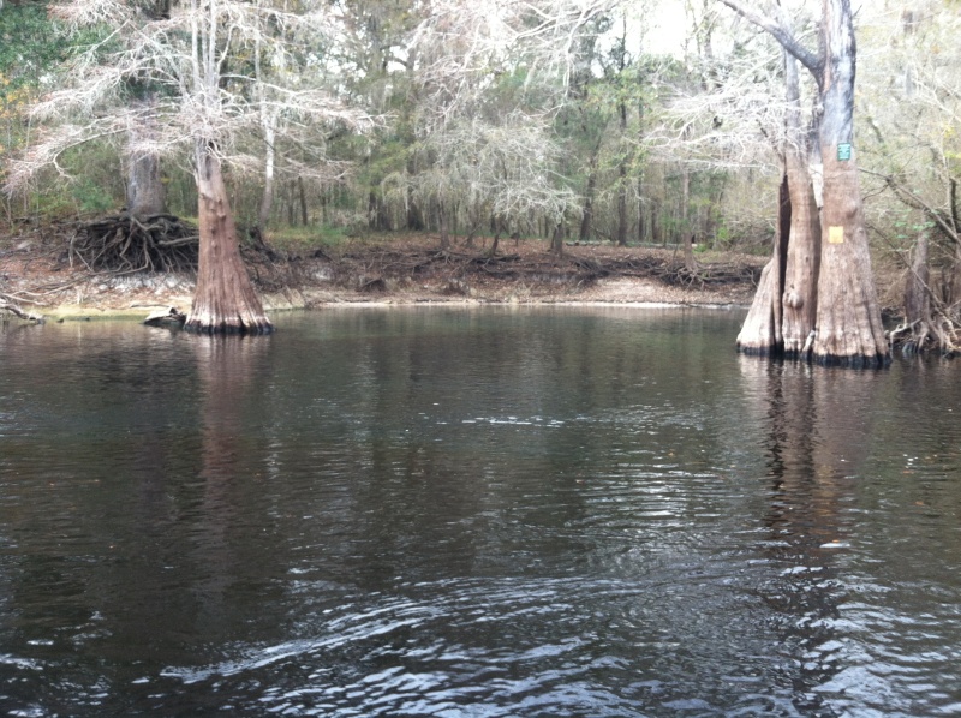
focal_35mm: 35
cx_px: 480
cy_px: 359
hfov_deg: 52.7
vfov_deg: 40.6
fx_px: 970
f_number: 2.8
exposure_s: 1/60
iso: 80
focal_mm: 3.85
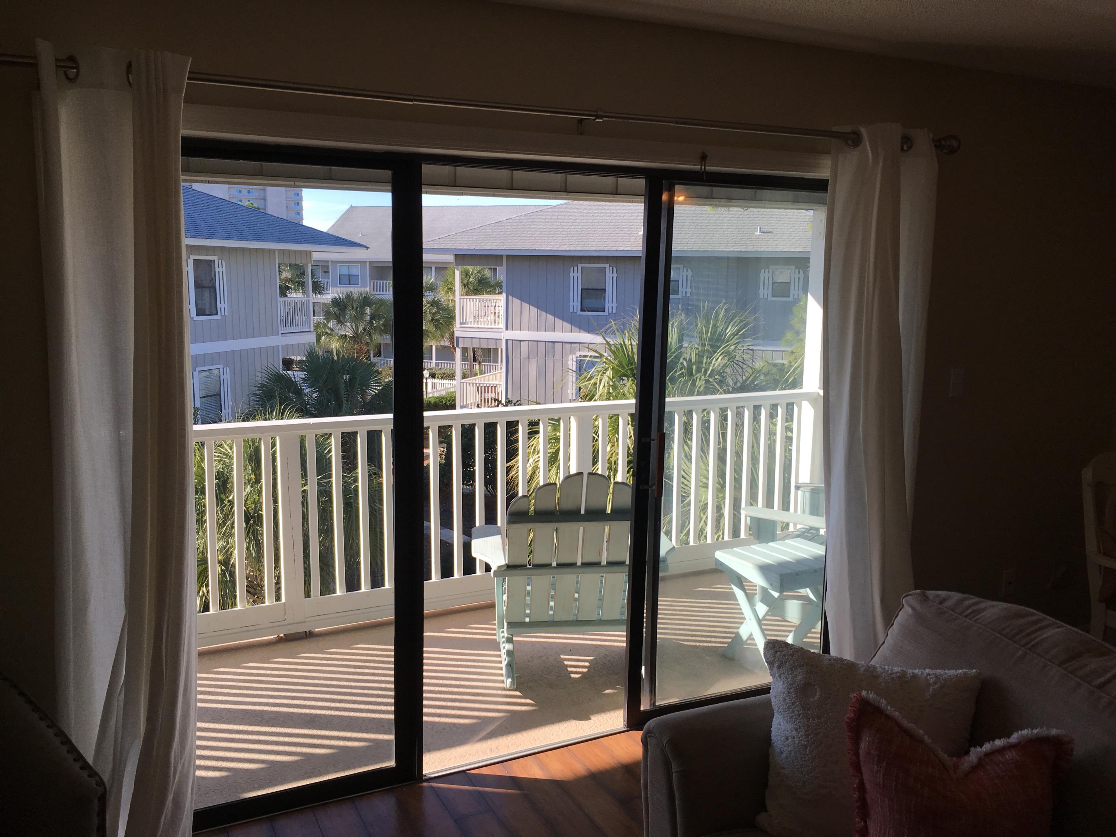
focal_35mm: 29
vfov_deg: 48.2
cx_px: 558
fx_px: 935
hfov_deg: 61.7
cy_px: 418
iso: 25
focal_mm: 4.15
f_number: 2.2
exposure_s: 1/561
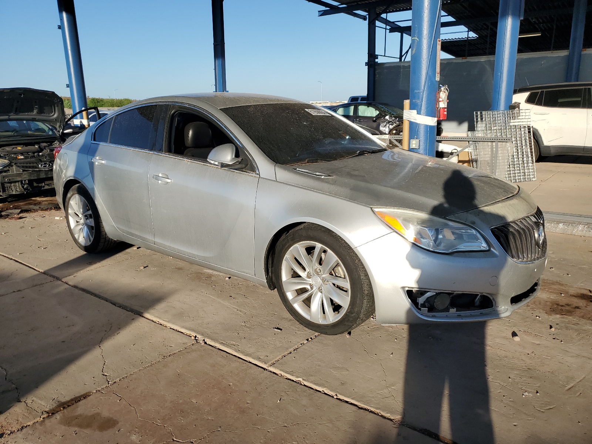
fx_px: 445
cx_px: 296
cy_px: 222
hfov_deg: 67.3
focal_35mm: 26
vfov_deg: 53.1
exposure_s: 1/3333
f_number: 1.5
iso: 50
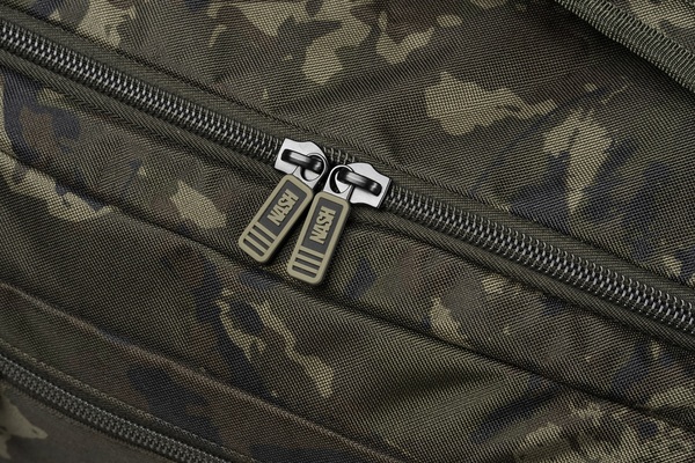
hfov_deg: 23.9
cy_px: 232
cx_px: 348
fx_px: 1641
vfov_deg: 16.1
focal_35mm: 85
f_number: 10
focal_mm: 85
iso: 200
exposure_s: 1/250
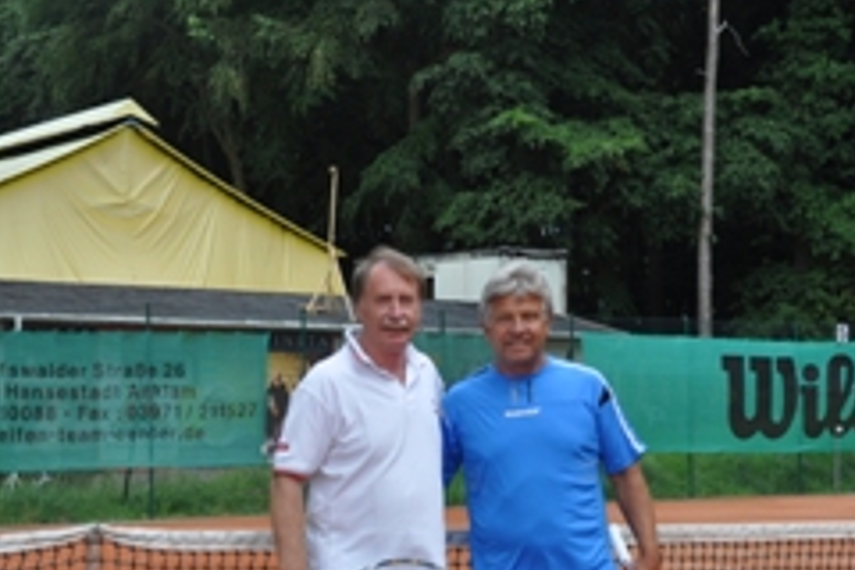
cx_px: 242
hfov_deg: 28.6
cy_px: 492
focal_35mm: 70
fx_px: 1661
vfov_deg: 19.2
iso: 200
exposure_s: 1/200
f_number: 7.1
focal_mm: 25
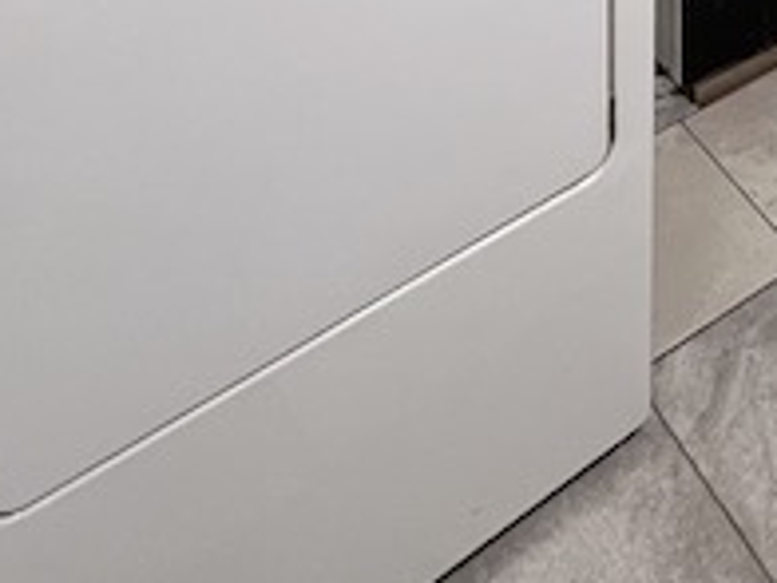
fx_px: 1190
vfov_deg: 19.1
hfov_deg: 32.7
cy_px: -531
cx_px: 805
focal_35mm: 53
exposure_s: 1/60
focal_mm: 1.57
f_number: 1.8
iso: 250
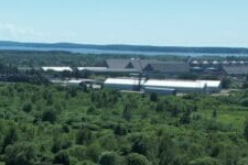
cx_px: -160
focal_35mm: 100
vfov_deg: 12.5
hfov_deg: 17.6
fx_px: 689
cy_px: 292
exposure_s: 1/2000
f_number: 2.8
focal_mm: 8.38
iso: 100
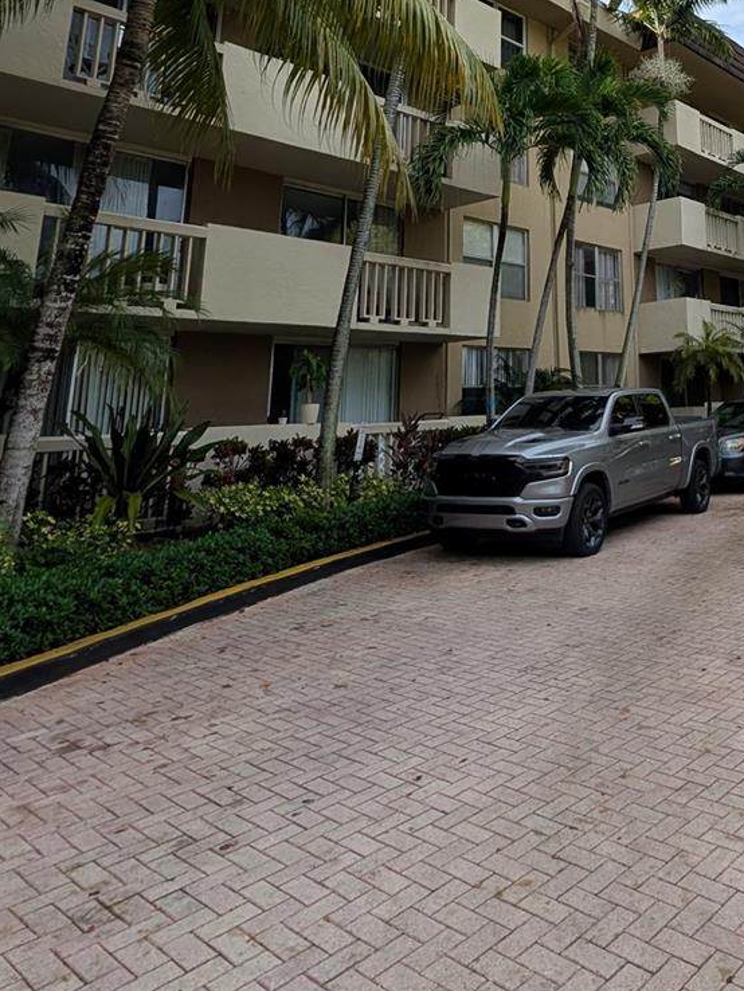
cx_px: 645
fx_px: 716
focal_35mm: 25
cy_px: 216
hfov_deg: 49.9
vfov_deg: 64.1
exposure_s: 1/1626
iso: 52
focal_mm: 2.02
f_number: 1.7
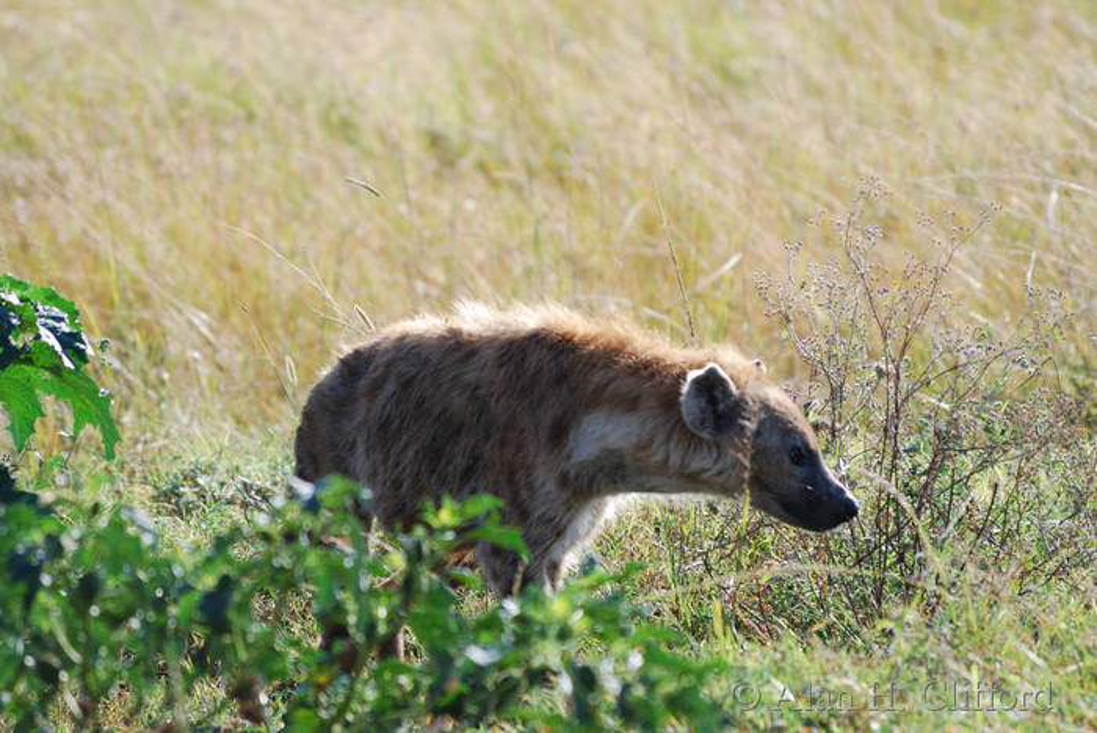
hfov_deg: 3.4
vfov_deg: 2.3
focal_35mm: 600
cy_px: 366
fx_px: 18298
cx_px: 548
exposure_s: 1/400
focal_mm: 400
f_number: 5.6
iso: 250
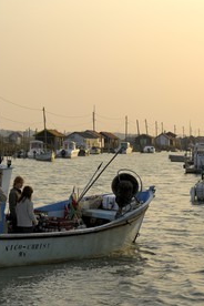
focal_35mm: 119
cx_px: 33
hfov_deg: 11.5
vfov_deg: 17.2
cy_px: 152
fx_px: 1011
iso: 100
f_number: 6.3
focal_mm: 52
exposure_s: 1/160
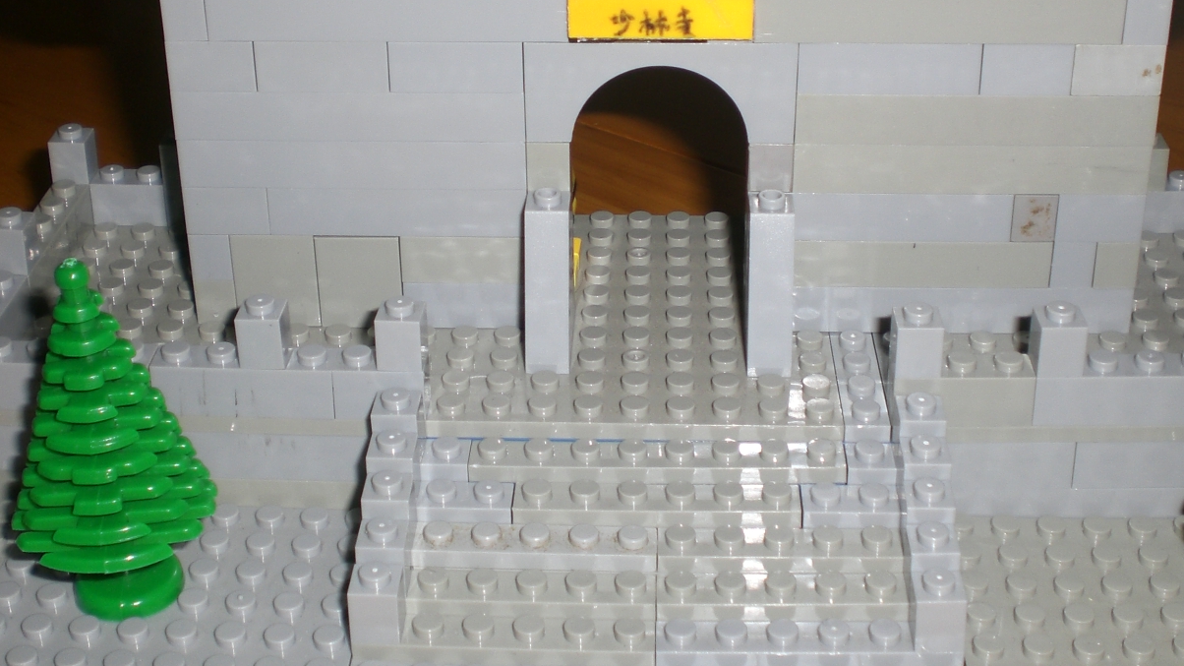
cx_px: 618
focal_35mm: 55
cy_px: 158
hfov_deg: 37.8
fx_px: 1727
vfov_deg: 21.6
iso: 50
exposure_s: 1/60
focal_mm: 6.3
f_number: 3.1
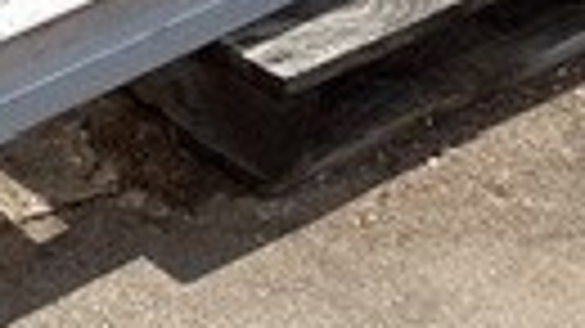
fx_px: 2574
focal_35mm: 166
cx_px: -58
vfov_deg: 7.2
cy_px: -121
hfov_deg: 12.7
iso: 25
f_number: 2.4
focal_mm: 3.3
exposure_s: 1/1481
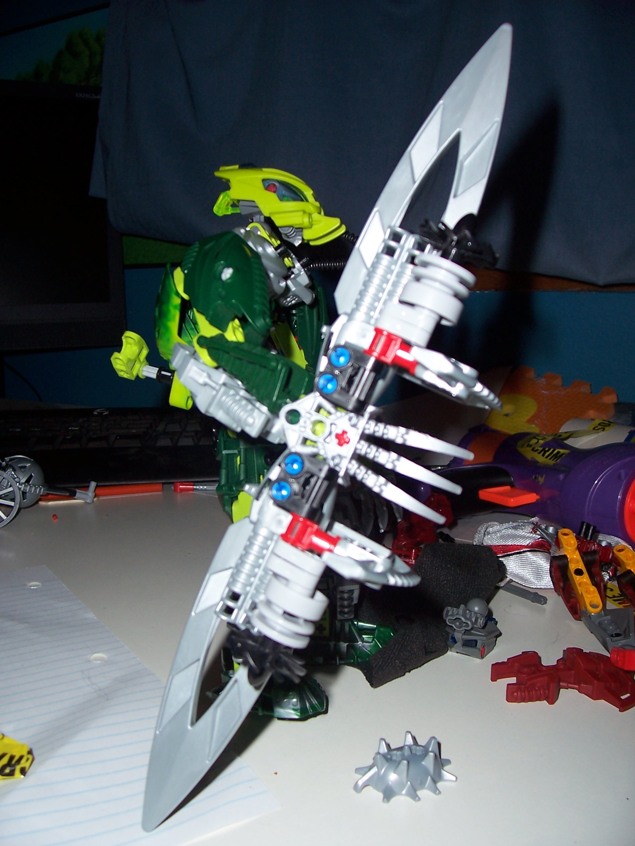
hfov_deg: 41.8
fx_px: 832
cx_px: 318
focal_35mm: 34
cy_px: 423
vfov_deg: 54.0
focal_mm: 5.6
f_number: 2.7
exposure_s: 1/60
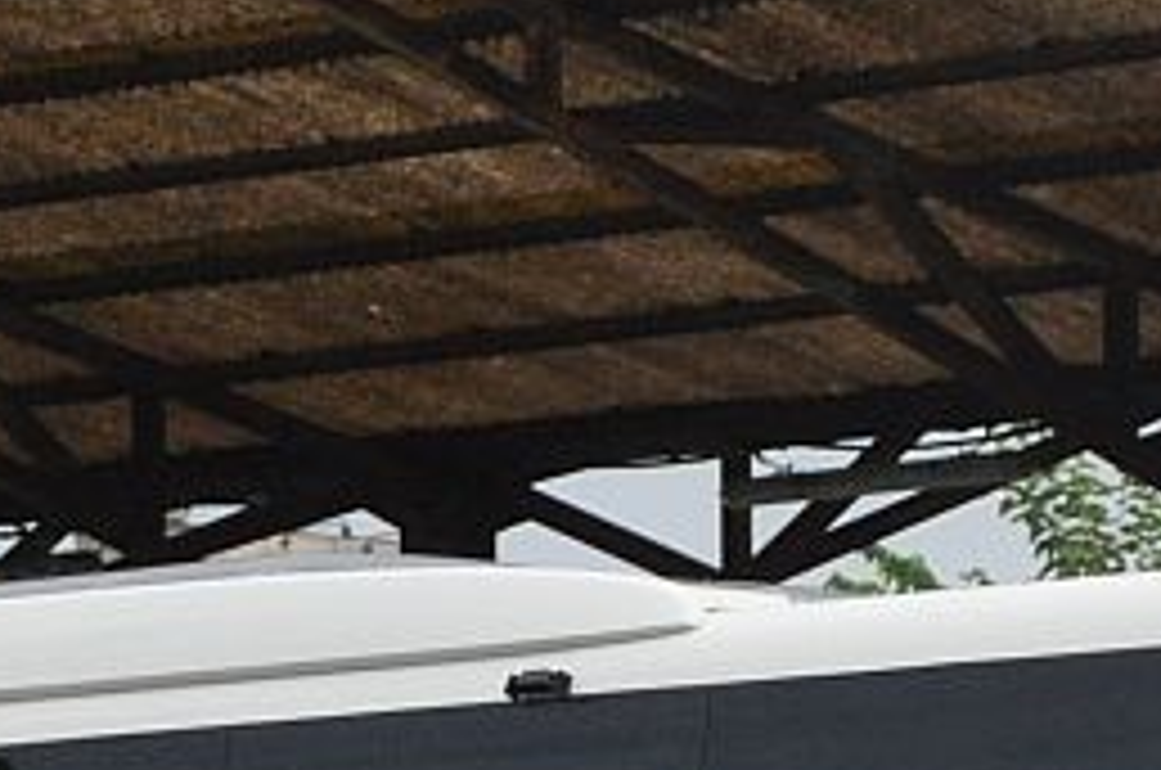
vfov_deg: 3.2
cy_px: 1153
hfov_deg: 4.8
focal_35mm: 428
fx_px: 13777
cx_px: 529
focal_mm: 52
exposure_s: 1/500
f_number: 5
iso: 900
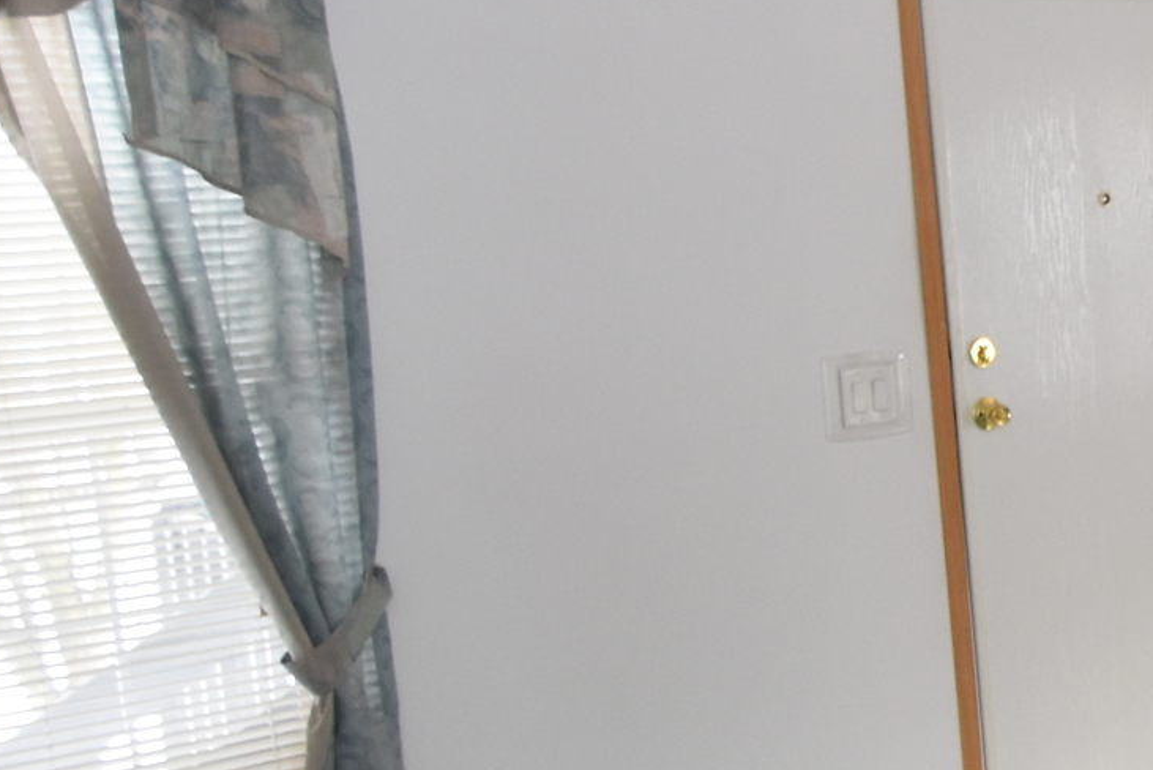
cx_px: 1645
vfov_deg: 21.6
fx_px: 2018
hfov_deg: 25.5
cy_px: 470
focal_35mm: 63
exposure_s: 1/60
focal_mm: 10
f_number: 4
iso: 720
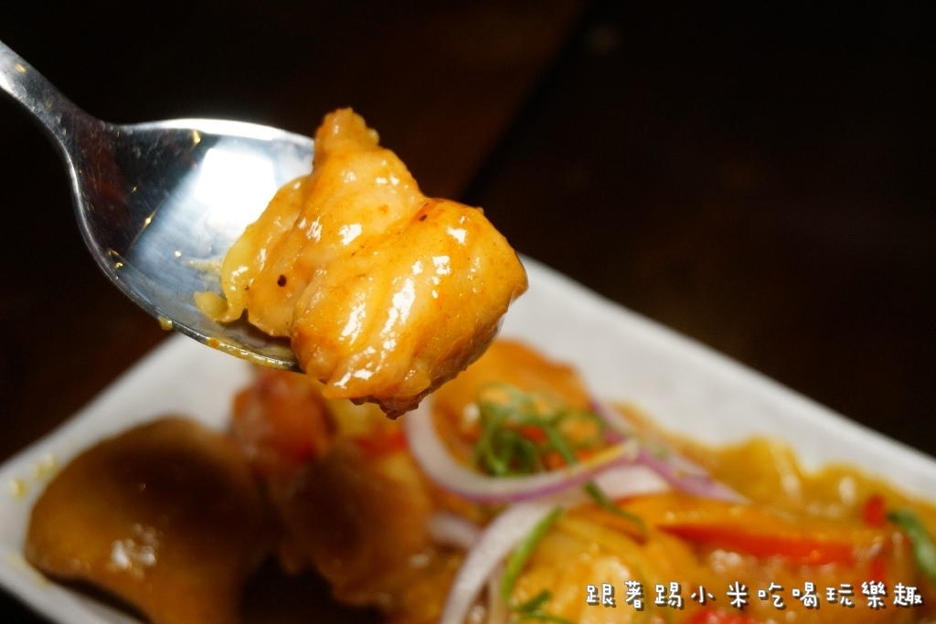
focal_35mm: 54
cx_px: 468
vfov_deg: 25.1
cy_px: 312
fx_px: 1404
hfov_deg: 36.9
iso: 1000
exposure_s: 1/160
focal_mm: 36
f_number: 5.6
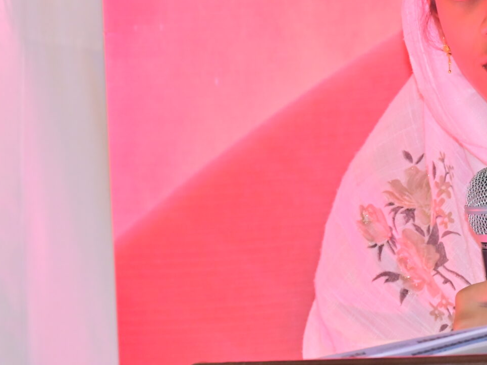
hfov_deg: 3.9
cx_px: 610
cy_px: 135
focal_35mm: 510
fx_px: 7176
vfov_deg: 2.9
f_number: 8
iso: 1600
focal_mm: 200
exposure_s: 1/125
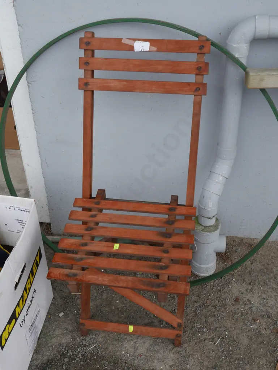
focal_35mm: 44
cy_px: 185
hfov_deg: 32.9
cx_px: 139
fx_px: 471
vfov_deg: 42.9
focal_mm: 22
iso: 200
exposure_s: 1/125
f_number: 6.3
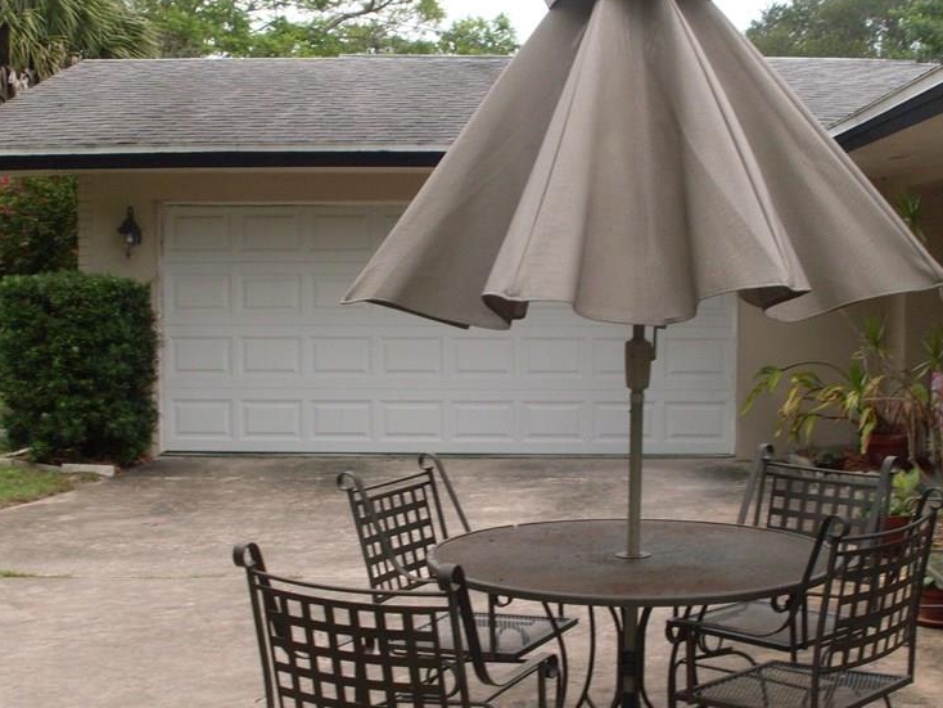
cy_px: 400
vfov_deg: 27.5
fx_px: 1444
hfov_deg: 36.1
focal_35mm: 53
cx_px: 520
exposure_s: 1/90
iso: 80
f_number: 8.4
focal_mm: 6.3
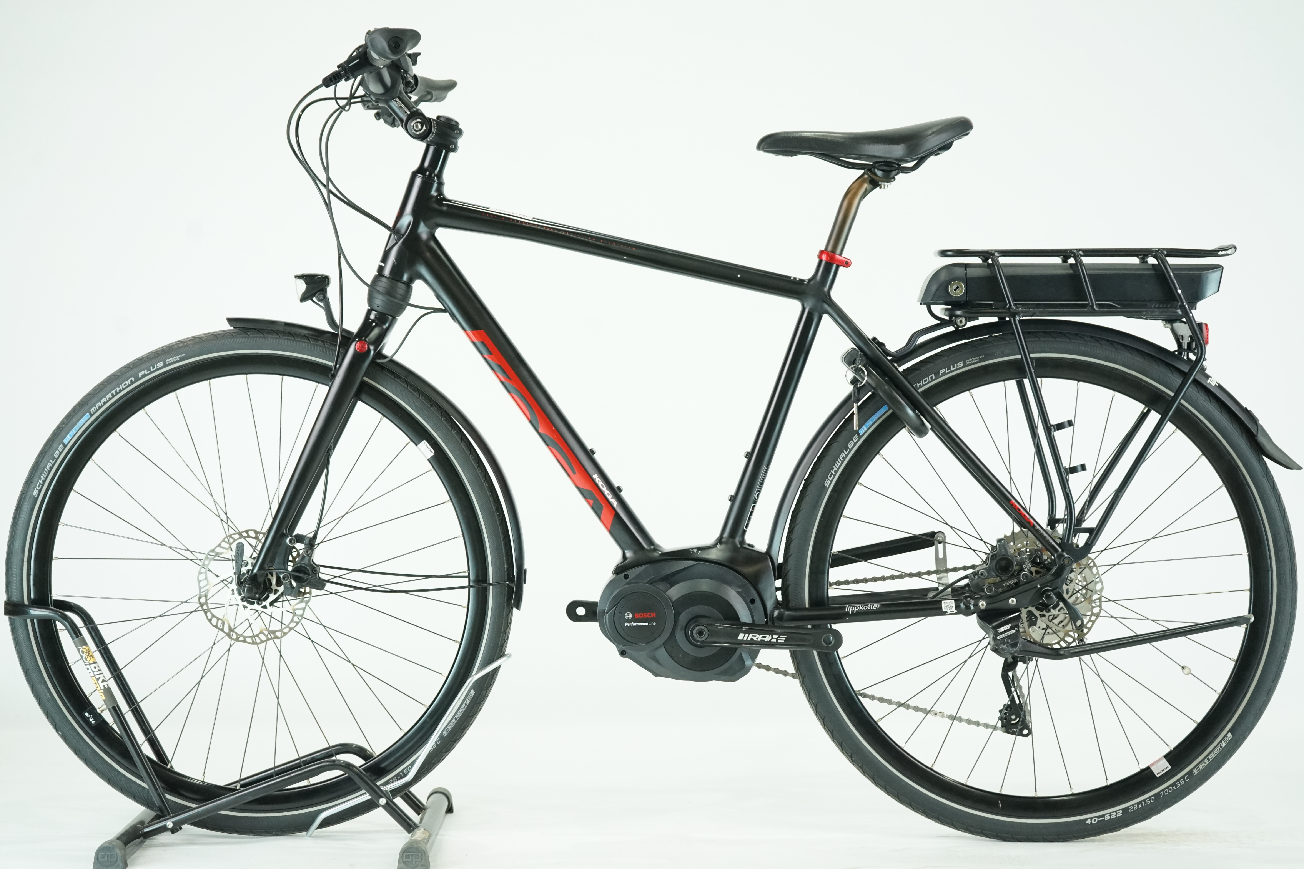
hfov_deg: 32.9
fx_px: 2209
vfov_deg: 22.3
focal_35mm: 61
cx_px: 652
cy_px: 434
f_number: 5.6
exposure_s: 1/200
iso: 2500
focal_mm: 61
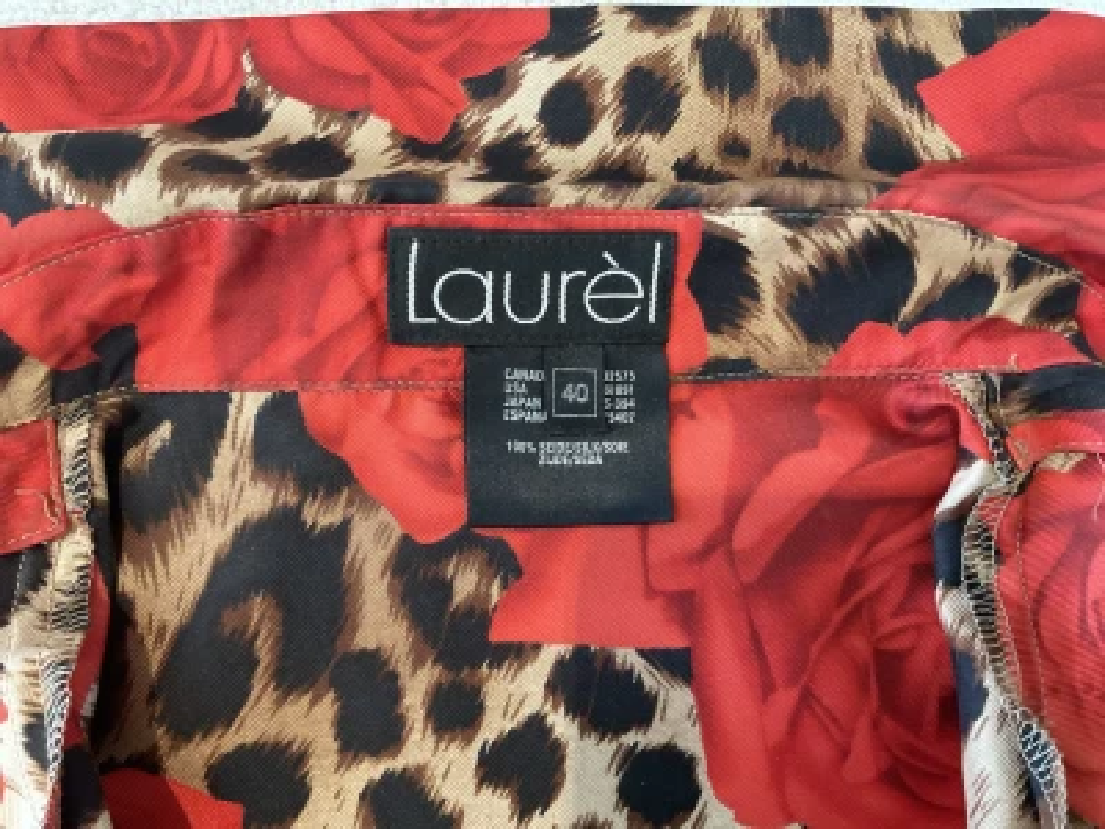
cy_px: 414
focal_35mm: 29
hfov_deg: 61.7
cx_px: 552
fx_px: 926
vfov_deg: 48.2
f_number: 1.8
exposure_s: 1/50
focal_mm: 3
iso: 125
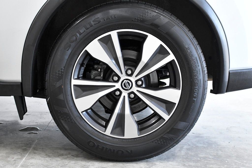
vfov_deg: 28.1
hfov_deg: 41.1
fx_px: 336
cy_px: 84
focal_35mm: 48
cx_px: 126
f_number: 3.5
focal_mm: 32
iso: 2500
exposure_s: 1/1000
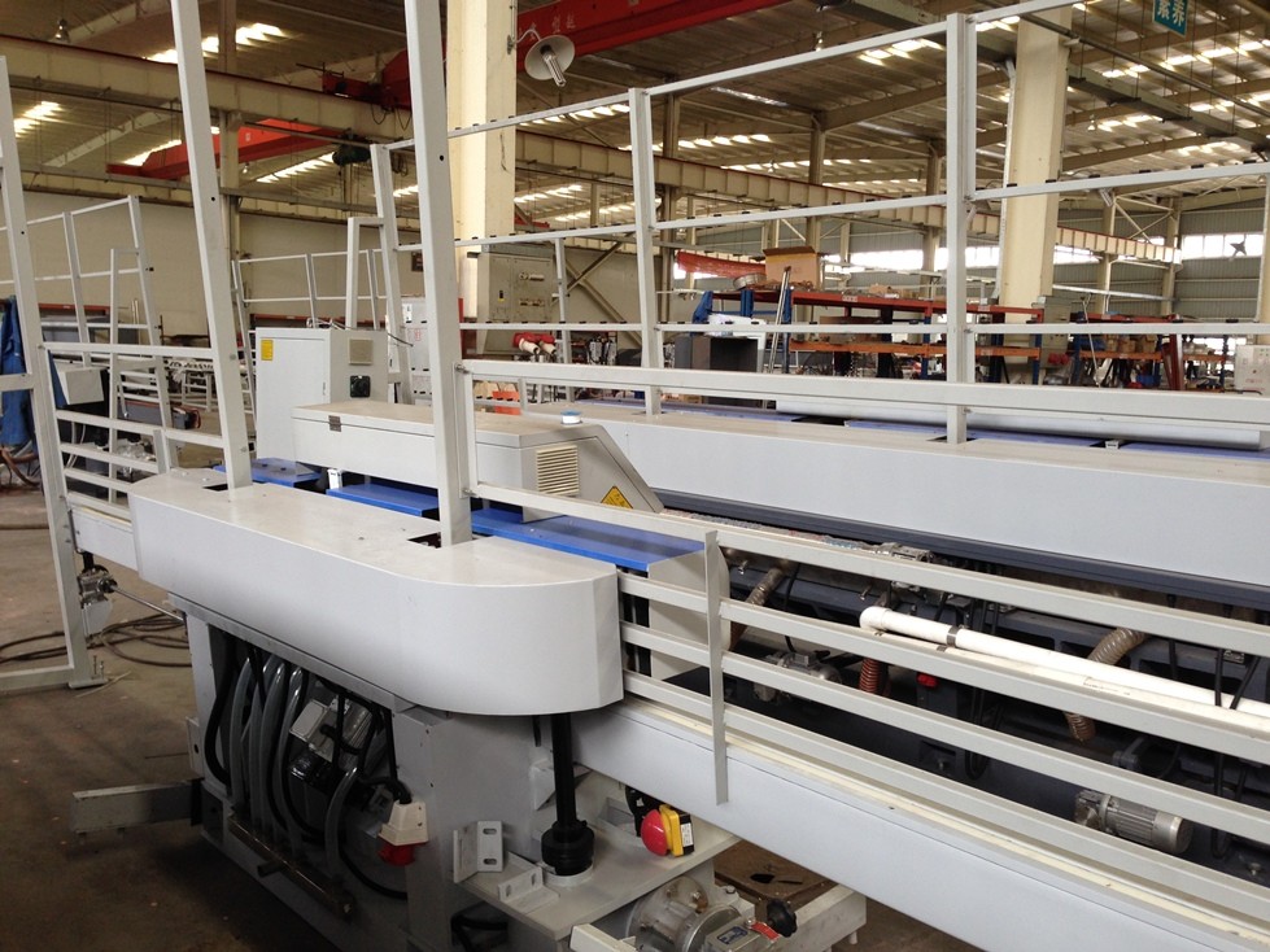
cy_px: 476
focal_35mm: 33
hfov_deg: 55.4
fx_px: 1211
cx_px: 635
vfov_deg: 42.9
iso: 50
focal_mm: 4.12
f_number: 2.4
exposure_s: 1/30
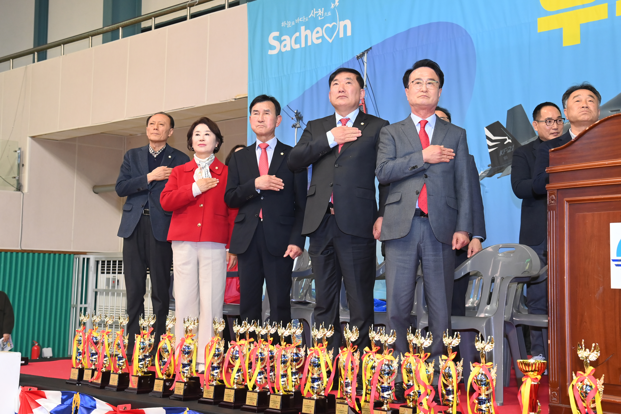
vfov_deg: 30.5
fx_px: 759
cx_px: 310
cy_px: 207
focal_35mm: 44
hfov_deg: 44.5
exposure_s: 1/250
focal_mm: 44
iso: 2500
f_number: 6.3
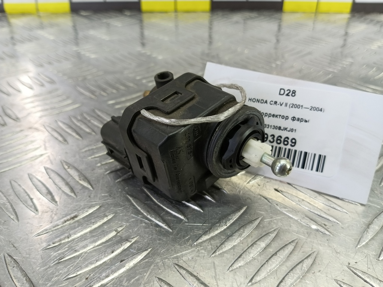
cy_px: 144
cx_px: 192
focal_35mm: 23
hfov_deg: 73.9
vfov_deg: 58.9
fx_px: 254
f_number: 1.6
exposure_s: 1/50
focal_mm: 4.11
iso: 126
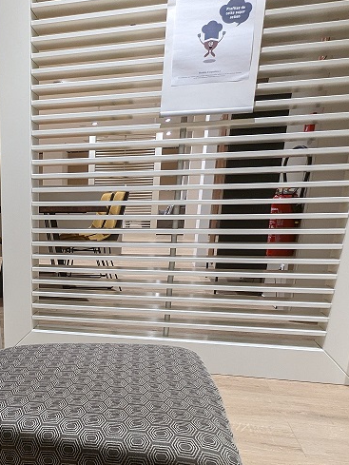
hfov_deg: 39.6
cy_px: 341
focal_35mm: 33
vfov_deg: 53.2
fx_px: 443
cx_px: 29
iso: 60
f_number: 2.2
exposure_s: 1/33.3
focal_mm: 2.35
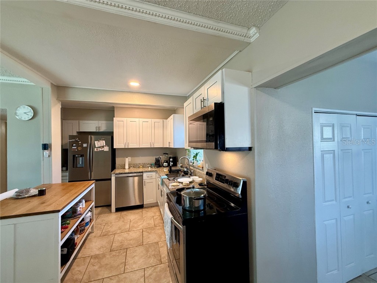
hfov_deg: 102.1
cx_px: 188
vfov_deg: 85.7
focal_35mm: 14
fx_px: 152
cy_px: 142
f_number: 2.2
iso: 200
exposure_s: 1/60
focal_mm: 2.22
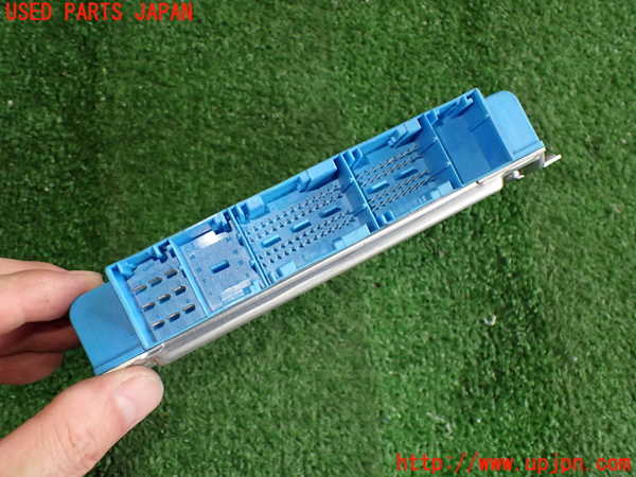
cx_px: 318
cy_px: 238
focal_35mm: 30
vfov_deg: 46.8
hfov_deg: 60.0
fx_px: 551
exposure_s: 1/125
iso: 400
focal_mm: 5.4
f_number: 2.3
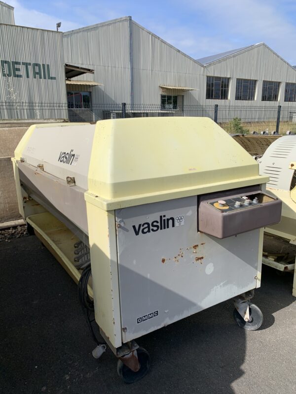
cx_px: 148
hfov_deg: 53.1
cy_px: 197
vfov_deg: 67.3
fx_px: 296
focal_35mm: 26
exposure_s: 1/3289
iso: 25
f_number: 1.8
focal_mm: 4.25
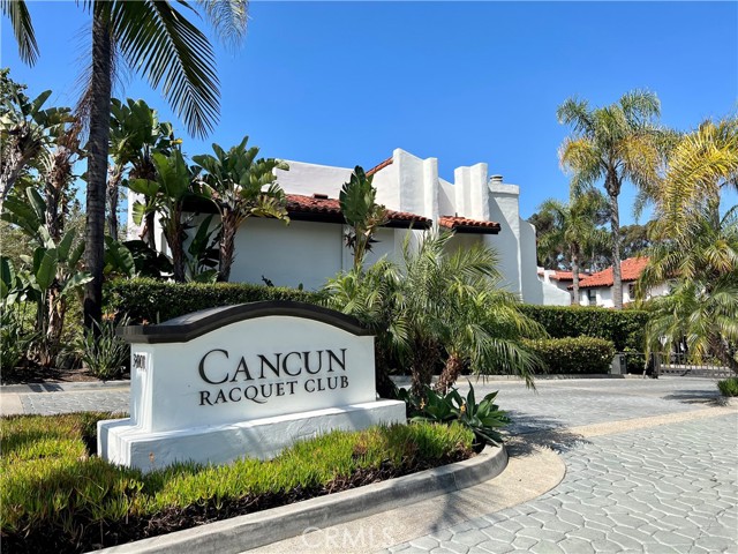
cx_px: 369
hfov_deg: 67.3
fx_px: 554
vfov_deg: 53.1
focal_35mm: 26
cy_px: 277
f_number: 1.5
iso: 50
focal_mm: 5.7
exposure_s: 1/3968
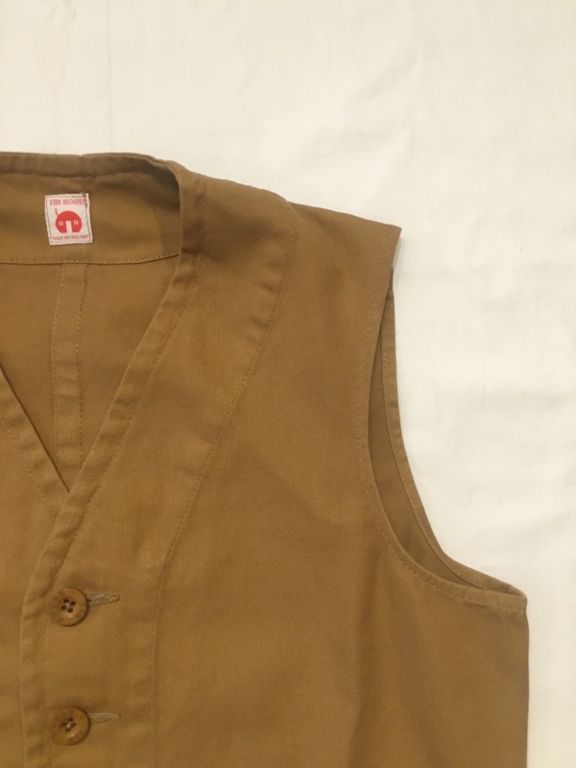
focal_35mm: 29
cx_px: 288
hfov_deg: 48.2
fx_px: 643
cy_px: 384
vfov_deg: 61.7
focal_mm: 4.15
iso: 200
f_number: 2.2
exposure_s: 1/15
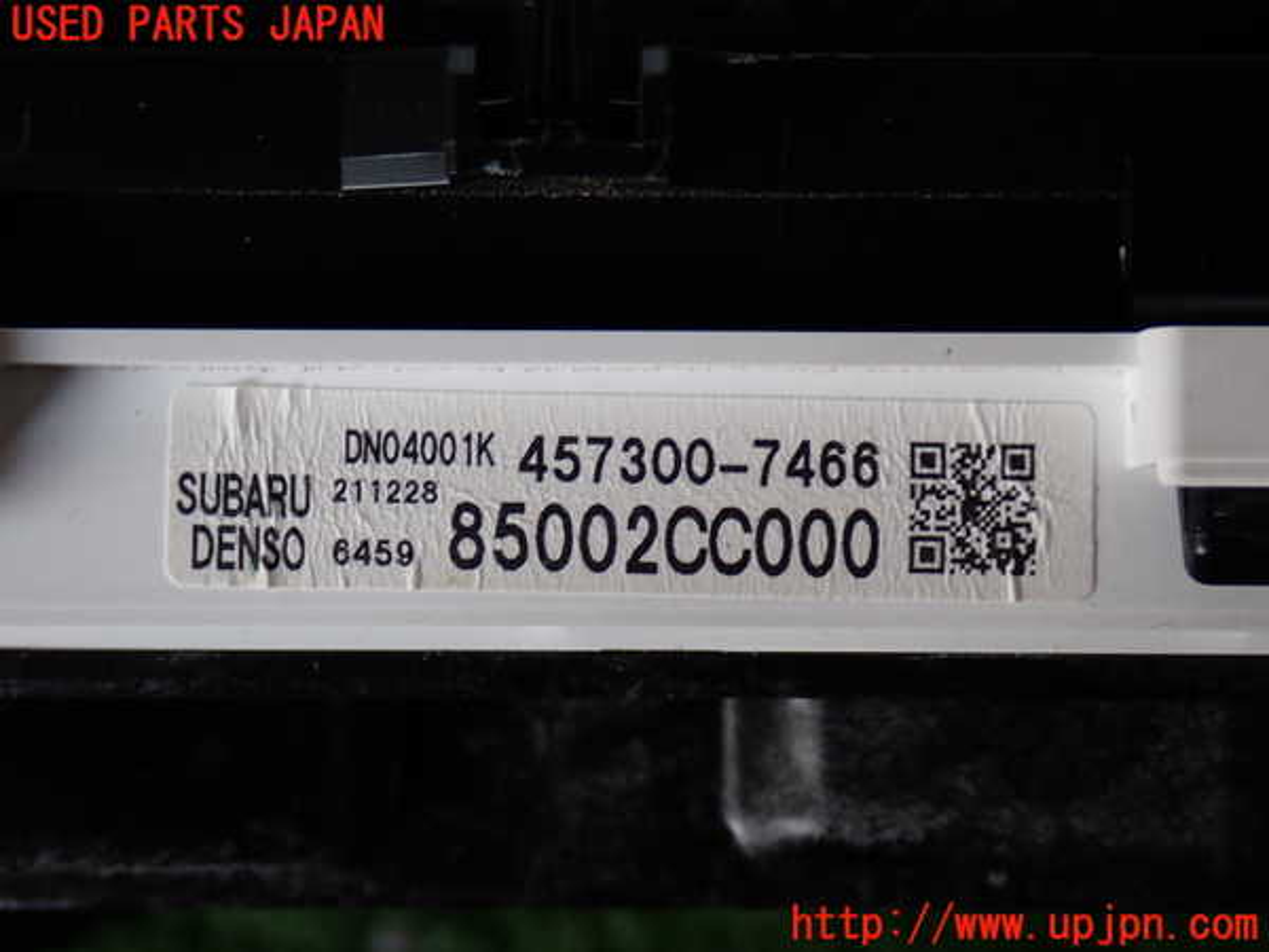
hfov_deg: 31.2
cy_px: 476
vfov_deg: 23.7
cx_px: 634
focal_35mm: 62
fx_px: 2273
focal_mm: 11.09
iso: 200
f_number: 3.6
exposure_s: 1/80
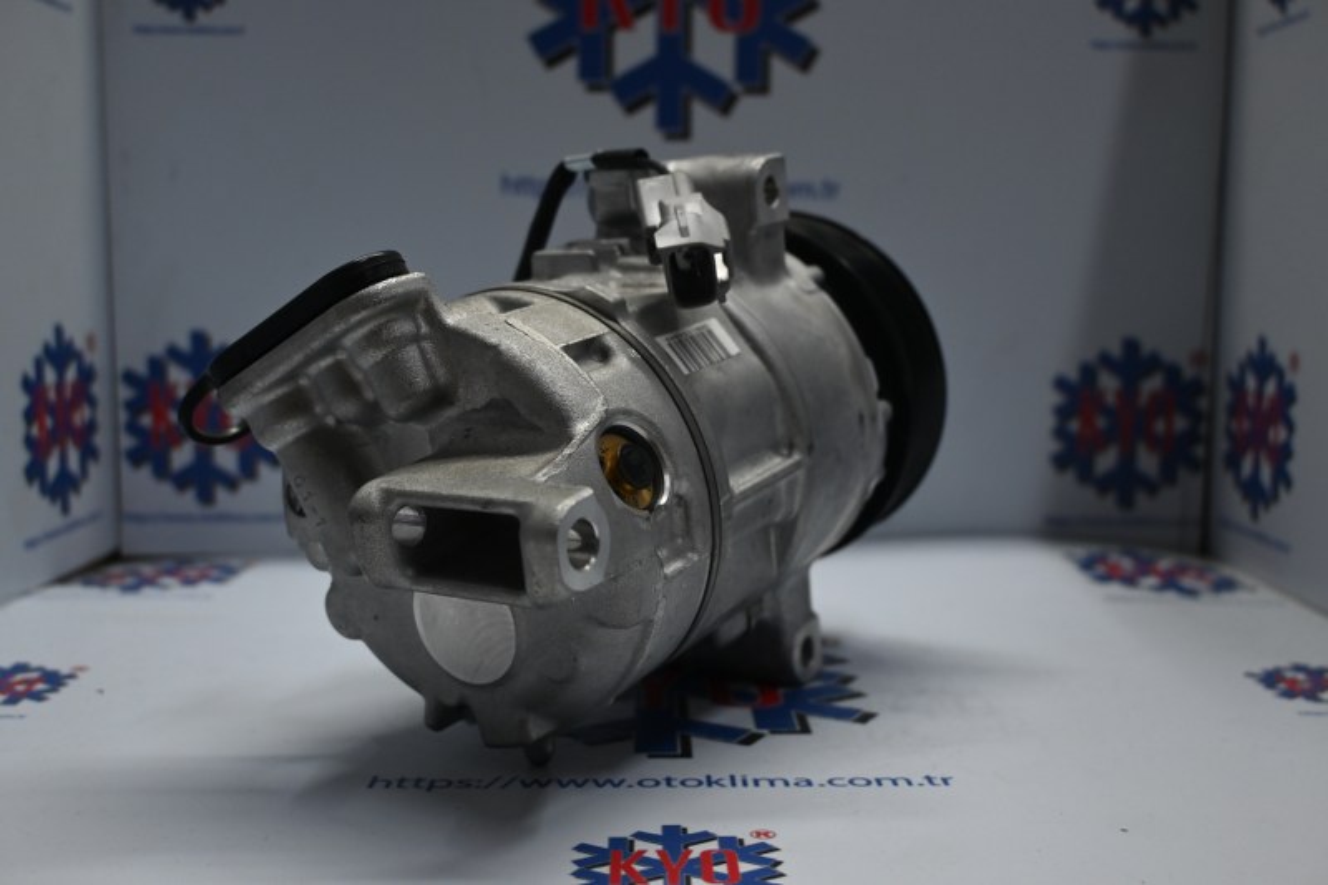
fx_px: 1383
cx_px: 664
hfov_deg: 51.3
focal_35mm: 38
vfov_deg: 35.5
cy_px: 442
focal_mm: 25
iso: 560
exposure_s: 1/125
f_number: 4.2
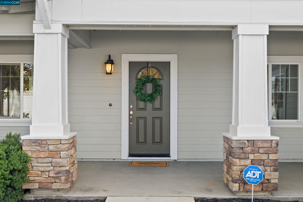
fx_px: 353
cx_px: 152
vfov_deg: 31.9
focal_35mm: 42
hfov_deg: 46.4
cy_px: 101
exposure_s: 1/20
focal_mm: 28
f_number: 8
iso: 100
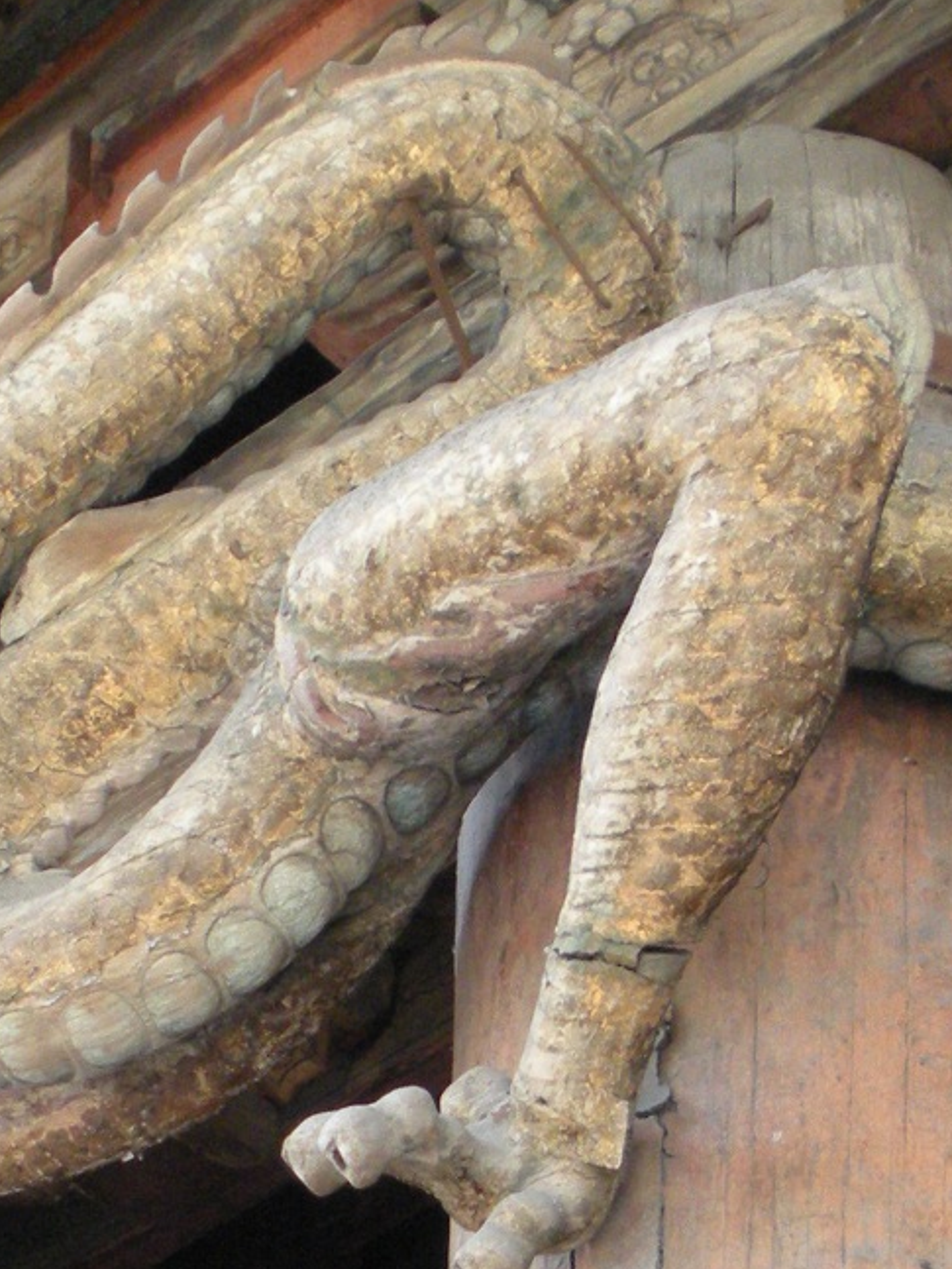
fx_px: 3811
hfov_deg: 14.2
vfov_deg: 18.3
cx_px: 263
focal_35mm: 104
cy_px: 1322
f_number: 3.5
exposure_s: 1/59
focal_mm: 6.3
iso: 199
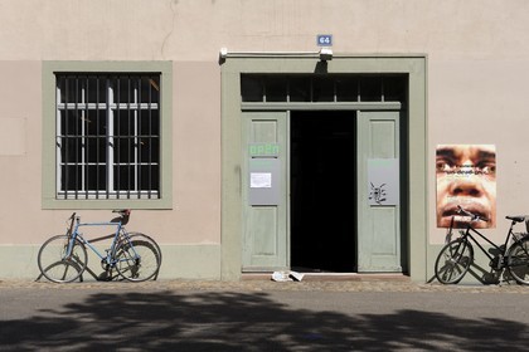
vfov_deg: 21.9
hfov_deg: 32.4
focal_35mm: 62
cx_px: 264
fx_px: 911
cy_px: 176
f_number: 14
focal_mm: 62
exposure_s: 1/160
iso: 200
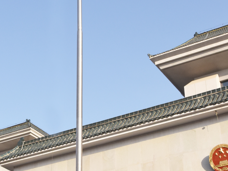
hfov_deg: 23.8
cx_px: 85
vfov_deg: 17.9
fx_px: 540
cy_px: 129
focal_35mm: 82
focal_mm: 24
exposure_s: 1/640
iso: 640
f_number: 13
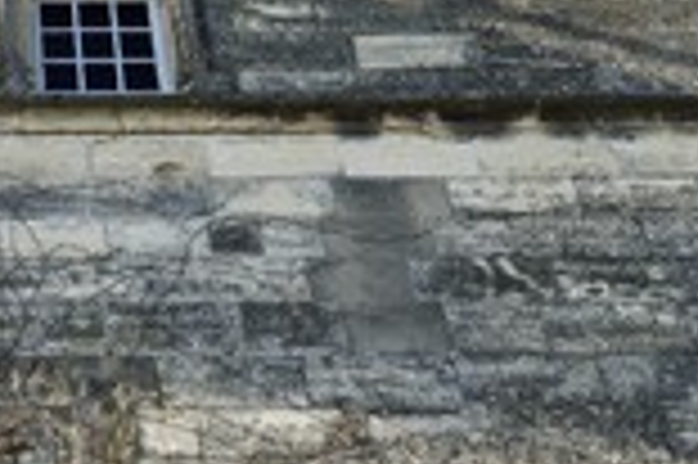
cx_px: -18
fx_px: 1627
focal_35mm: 84
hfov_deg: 23.1
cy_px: 189
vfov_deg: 16.2
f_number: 11
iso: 200
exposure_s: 1/200
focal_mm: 31
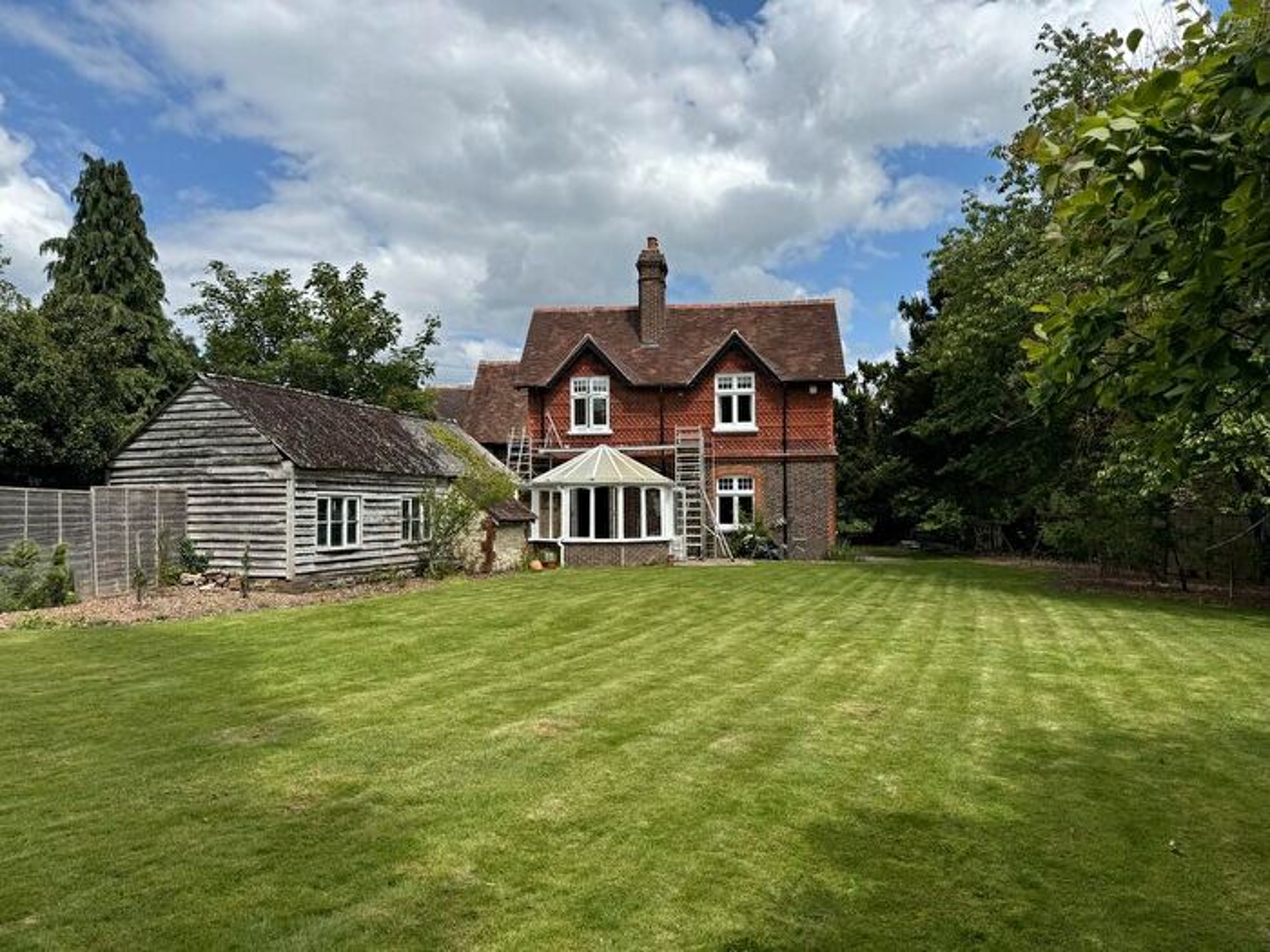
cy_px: 476
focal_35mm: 24
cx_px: 635
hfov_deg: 71.6
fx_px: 881
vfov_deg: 56.8
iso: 80
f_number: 1.78
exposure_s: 1/5348
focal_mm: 6.76
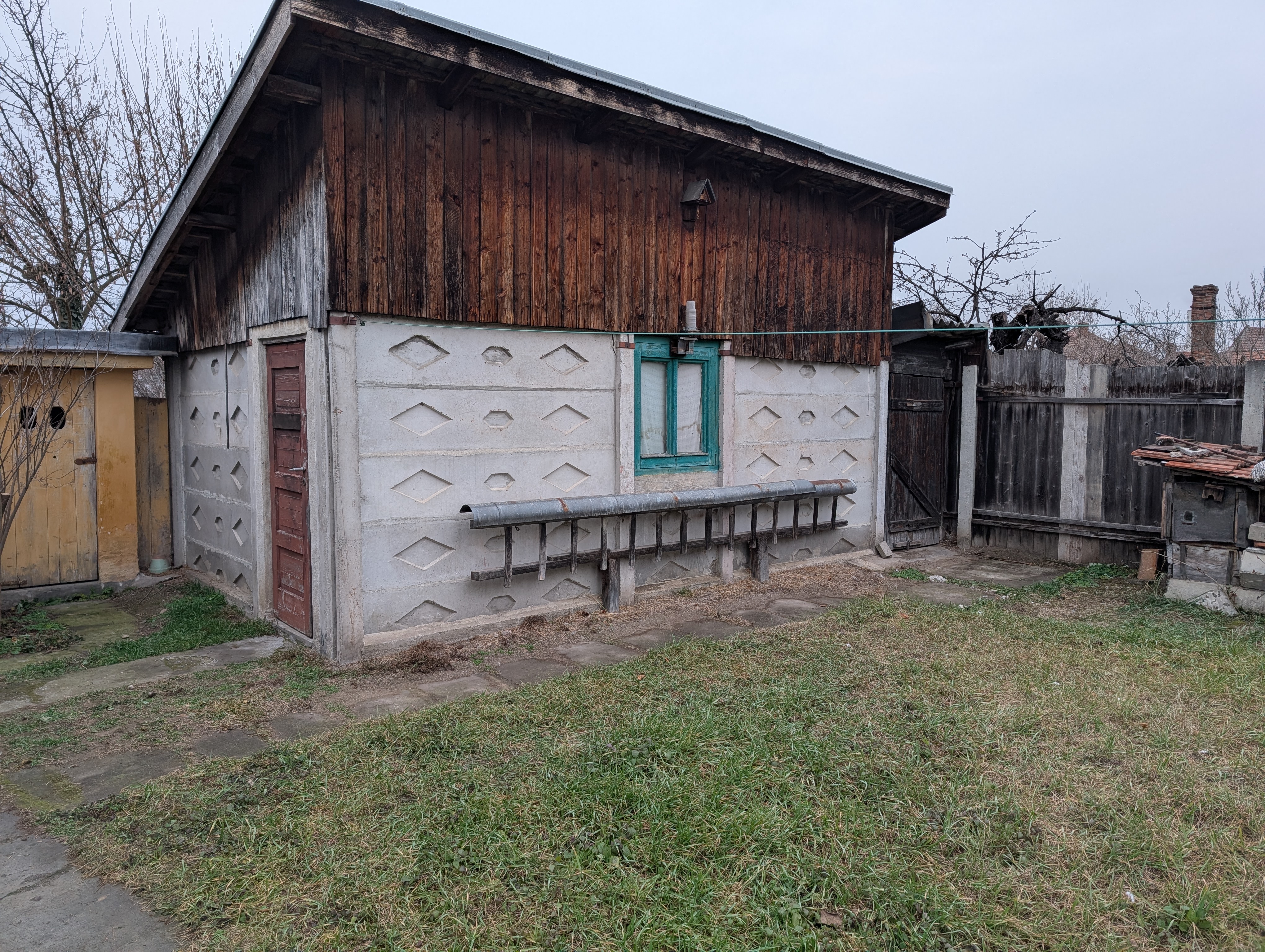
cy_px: 476
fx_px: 878
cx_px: 632
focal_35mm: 24
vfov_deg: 56.9
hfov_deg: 71.5
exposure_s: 1/59
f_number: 1.68
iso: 23
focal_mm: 6.9
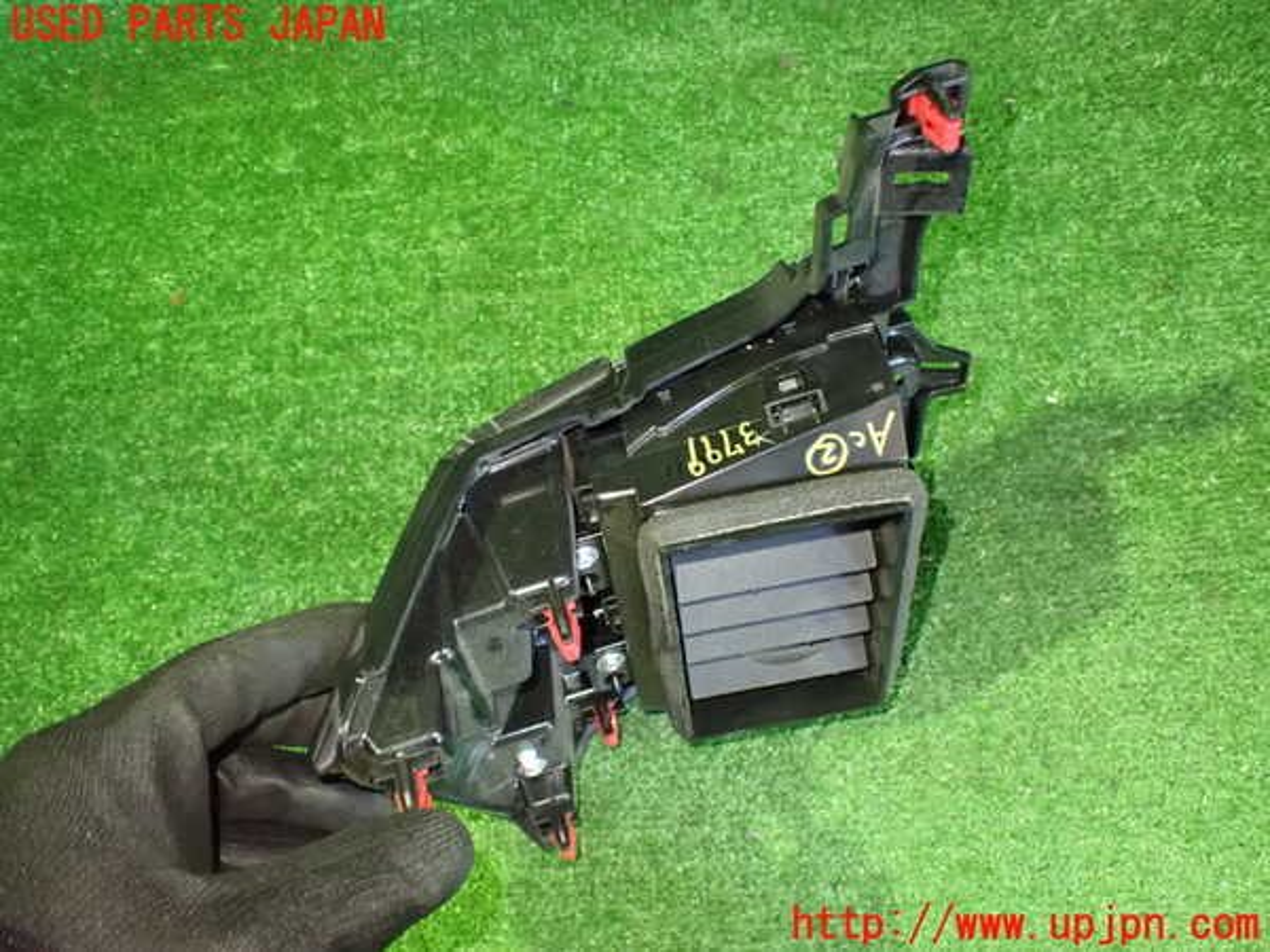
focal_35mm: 30
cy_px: 476
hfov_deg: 60.0
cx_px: 635
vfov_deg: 46.8
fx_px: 1101
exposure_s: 1/30
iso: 1250
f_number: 2.3
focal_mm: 5.4
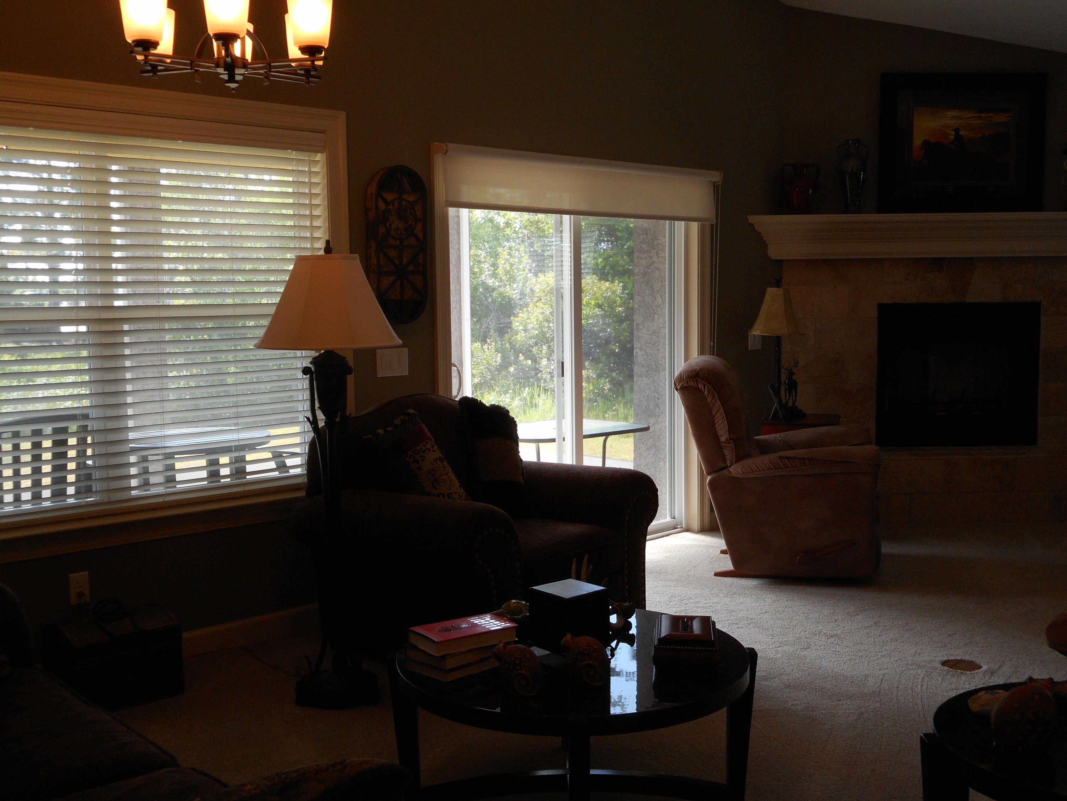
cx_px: 534
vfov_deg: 36.8
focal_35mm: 39
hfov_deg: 47.9
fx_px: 1202
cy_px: 400
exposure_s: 1/30
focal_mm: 6.9
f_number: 4.5
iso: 140
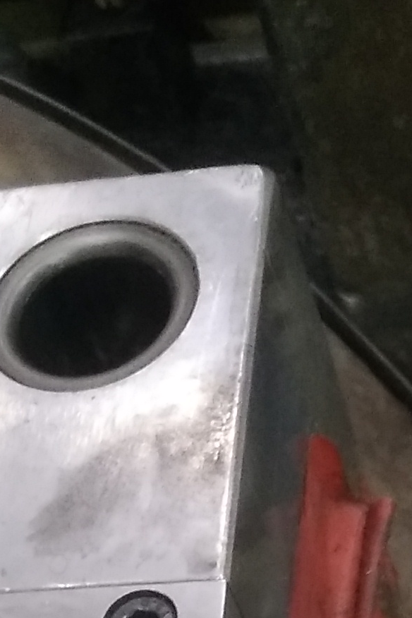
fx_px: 1957
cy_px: 1136
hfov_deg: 11.9
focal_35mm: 114
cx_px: 425
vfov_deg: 15.3
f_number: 1.9
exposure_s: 1/20
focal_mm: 3.94
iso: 883
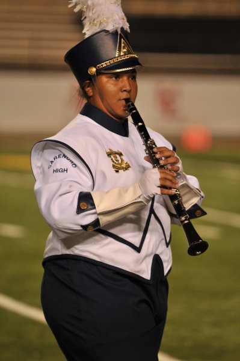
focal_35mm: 300
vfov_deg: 6.9
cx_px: 120
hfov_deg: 4.6
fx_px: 3005
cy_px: 180
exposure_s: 1/100
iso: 200
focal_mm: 200
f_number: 2.8
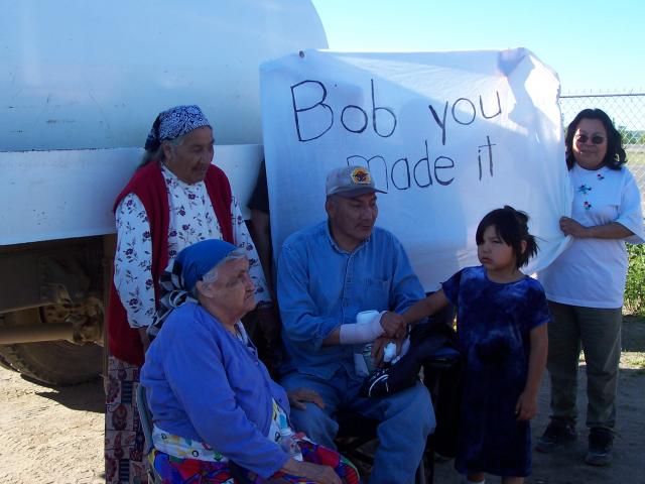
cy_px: 242
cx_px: 322
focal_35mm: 46
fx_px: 857
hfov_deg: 41.2
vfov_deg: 31.5
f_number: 3
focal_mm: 7
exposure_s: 1/500
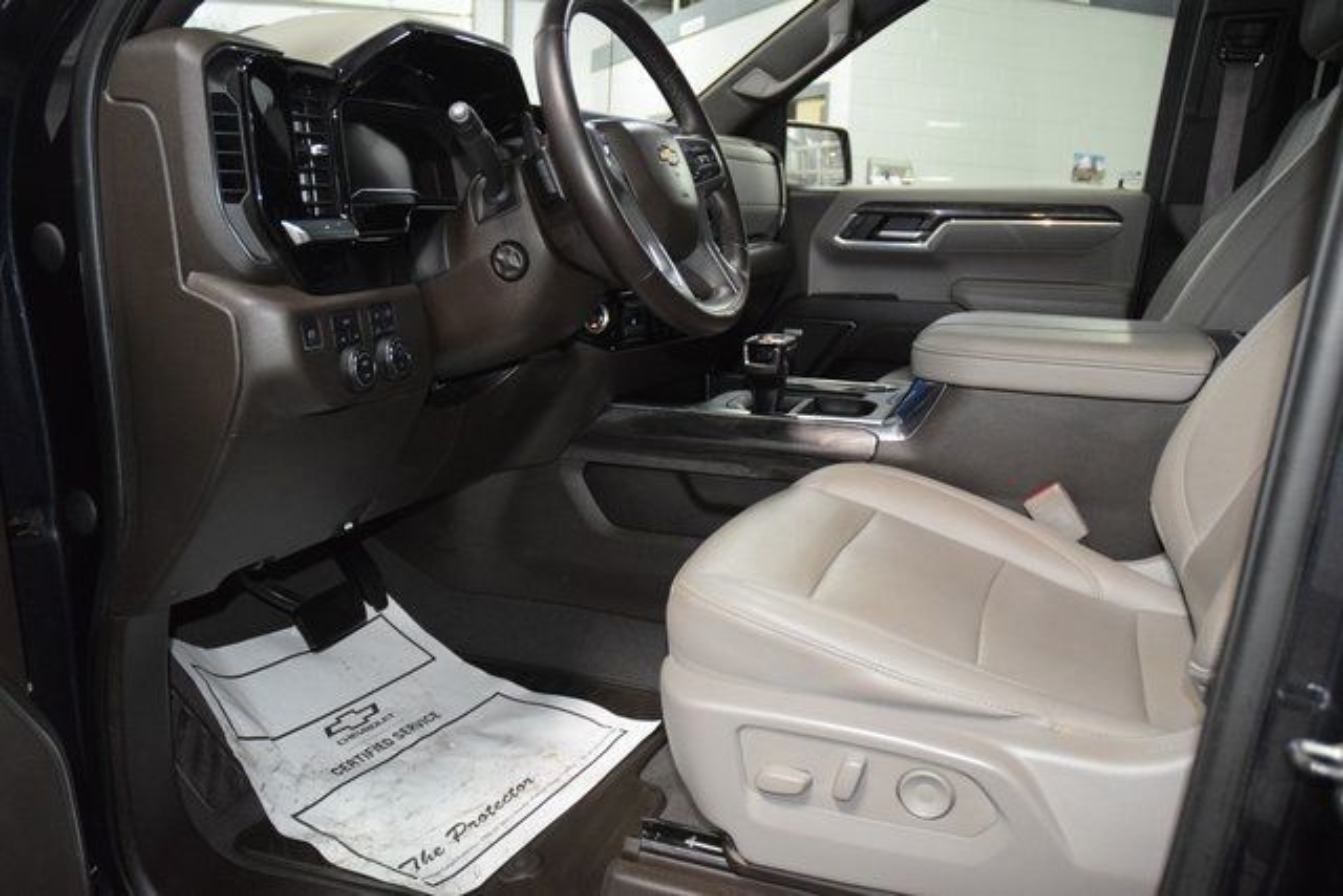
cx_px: 672
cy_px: 448
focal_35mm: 27
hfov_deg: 67.4
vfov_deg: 48.0
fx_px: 1007
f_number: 3.5
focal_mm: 18
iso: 3200
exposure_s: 1/100
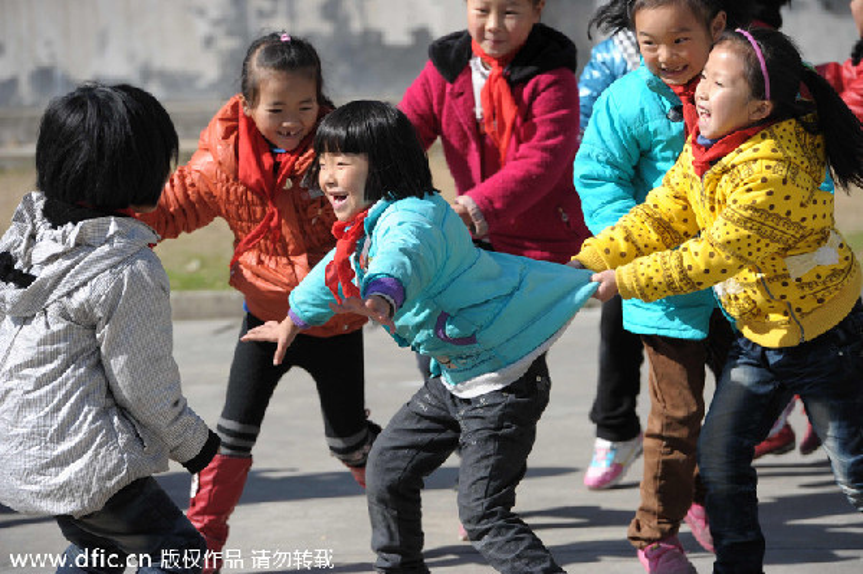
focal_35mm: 200
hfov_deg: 10.3
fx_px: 4790
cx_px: 432
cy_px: 287
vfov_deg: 6.9
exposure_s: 1/800
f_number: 6.3
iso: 250
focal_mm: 200
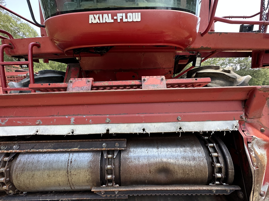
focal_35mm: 14
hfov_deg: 102.1
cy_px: 100
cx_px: 134
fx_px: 109
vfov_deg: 85.7
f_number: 2.2
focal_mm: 2.22
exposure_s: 1/163
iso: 40
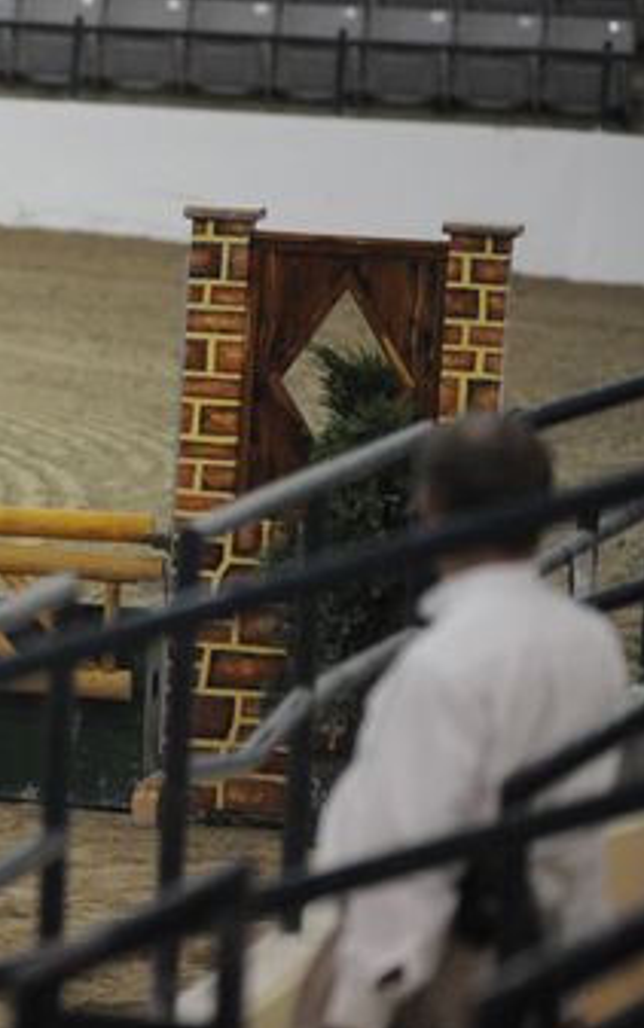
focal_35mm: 387
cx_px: -327
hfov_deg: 3.4
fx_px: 10854
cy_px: 403
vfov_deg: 5.4
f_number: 2.8
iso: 6400
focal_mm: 200
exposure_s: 1/400
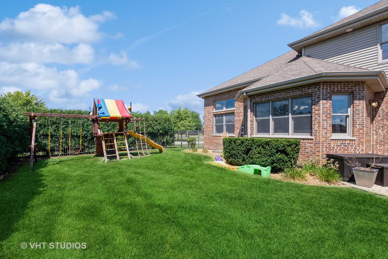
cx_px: 194
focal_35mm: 15
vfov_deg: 77.3
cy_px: 130
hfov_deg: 100.4
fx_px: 162
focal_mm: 10
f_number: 7.1
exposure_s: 1/500
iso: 250
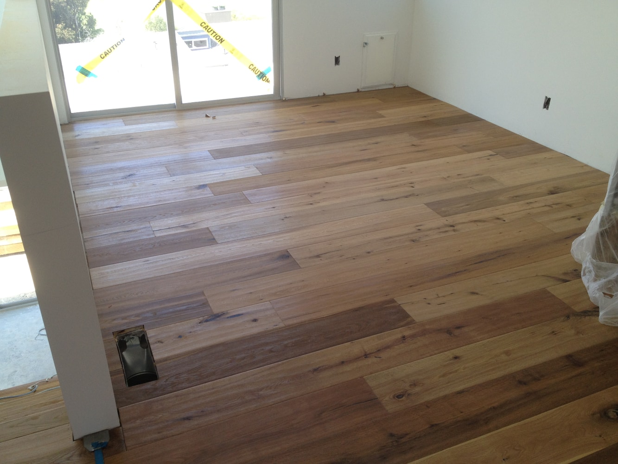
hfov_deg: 52.6
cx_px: 309
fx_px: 625
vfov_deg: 40.7
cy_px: 232
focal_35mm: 35
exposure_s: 1/183
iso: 80
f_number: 2.4
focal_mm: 4.28
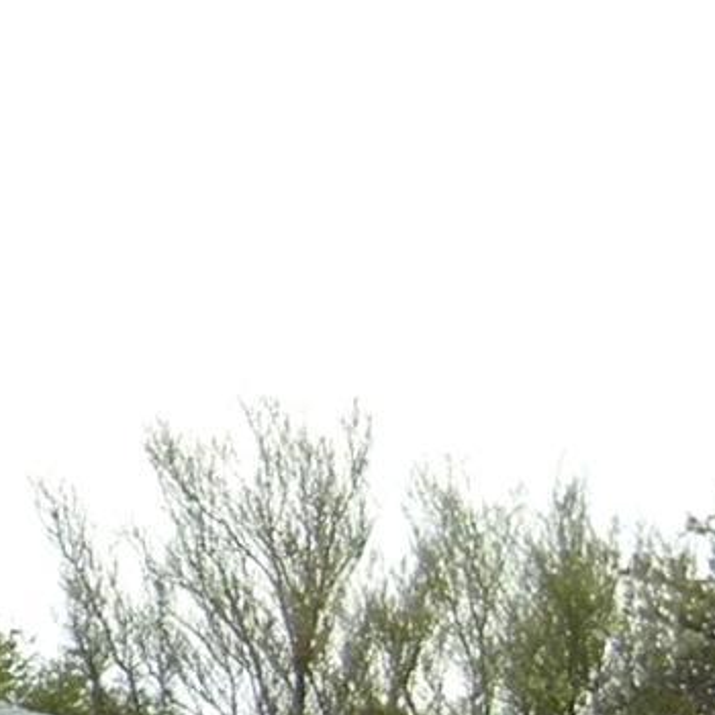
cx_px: -1553
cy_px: 666
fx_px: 5305
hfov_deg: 6.8
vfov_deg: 7.7
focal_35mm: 227
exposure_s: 1/362
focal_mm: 5.4
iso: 230
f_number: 7
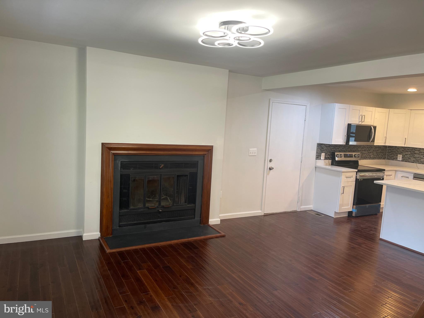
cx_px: 212
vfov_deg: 53.1
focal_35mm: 26
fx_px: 318
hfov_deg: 67.3
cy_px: 159
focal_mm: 5.1
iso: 80
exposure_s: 1/60
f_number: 1.6
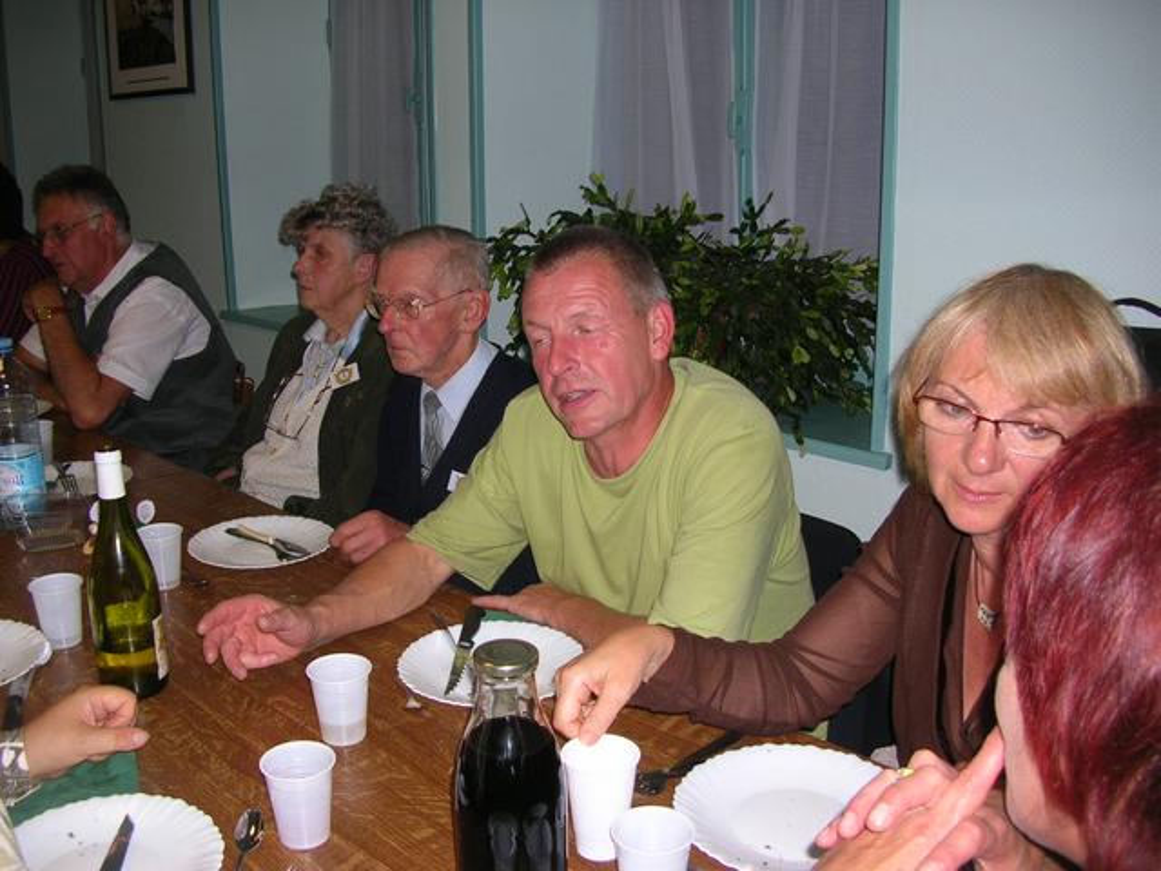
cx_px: 580
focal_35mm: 35
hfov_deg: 52.6
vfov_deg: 40.7
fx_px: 1174
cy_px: 436
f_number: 2.8
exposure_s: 1/60.1
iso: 53
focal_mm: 5.8
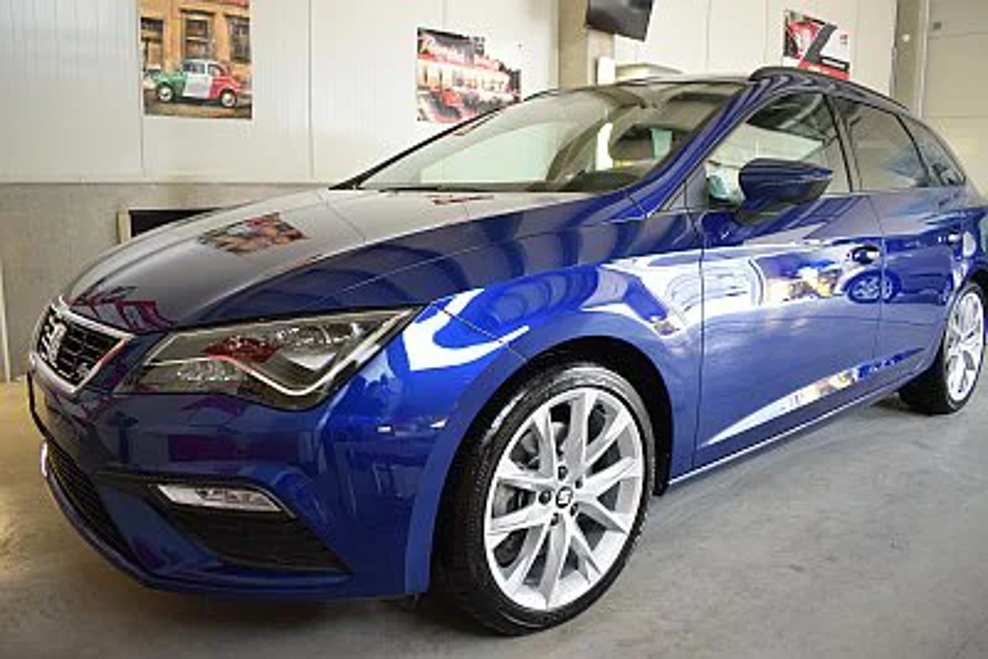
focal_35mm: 27
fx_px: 741
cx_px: 494
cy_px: 330
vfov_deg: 48.0
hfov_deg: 67.4
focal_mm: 18
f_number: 4
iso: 500
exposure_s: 1/60
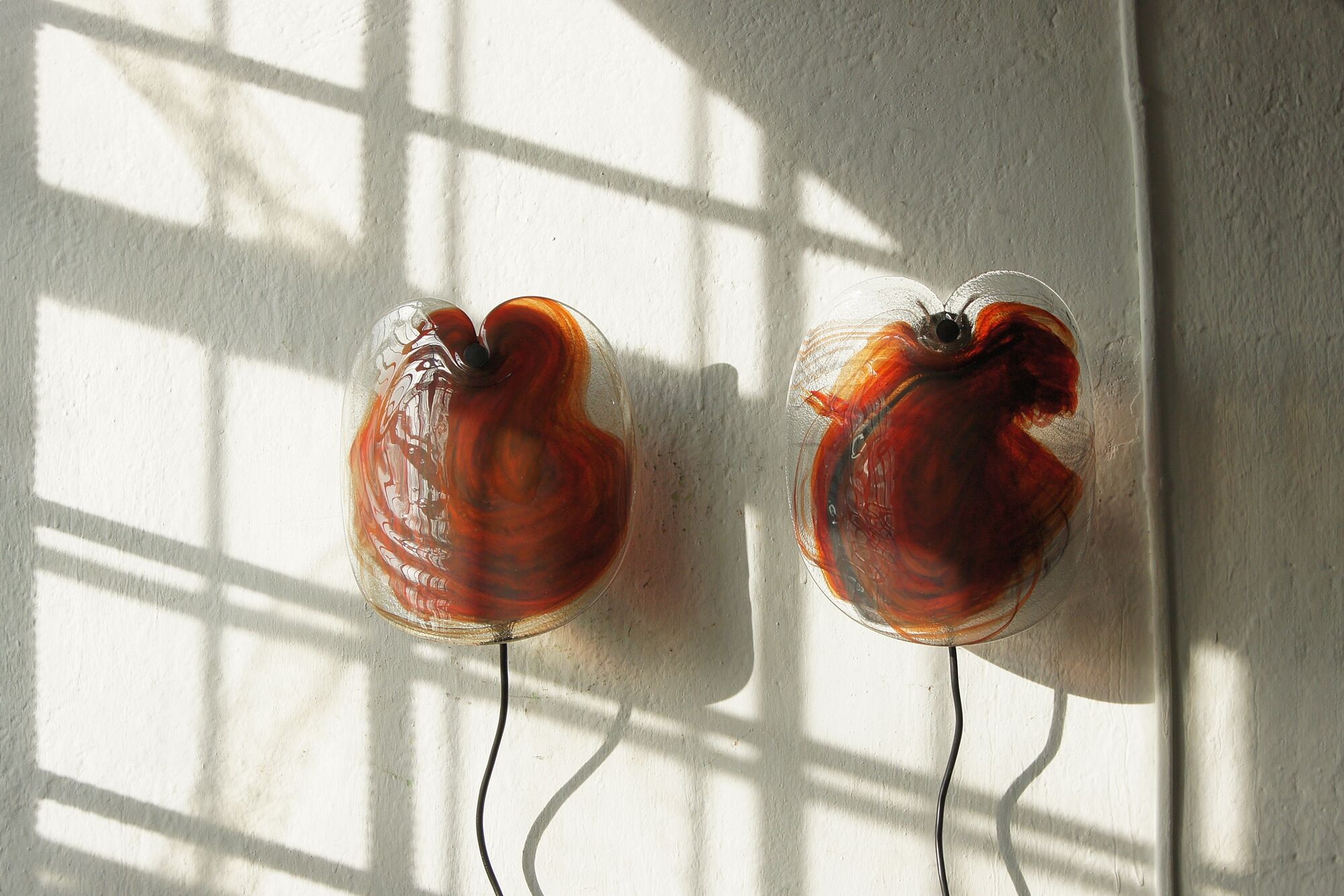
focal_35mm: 68
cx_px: 672
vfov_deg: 20.2
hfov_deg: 29.9
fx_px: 2520
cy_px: 448
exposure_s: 1/640
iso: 400
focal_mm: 45
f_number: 5.6
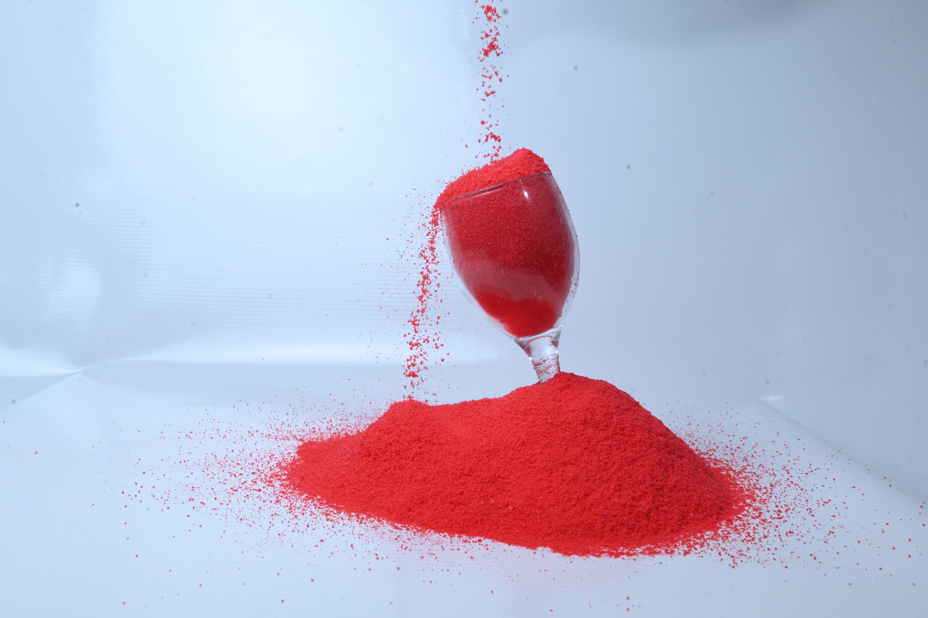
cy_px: 303
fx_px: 876
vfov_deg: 38.8
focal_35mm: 34
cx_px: 461
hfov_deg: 55.8
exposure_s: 1/160
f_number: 14
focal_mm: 33
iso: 160
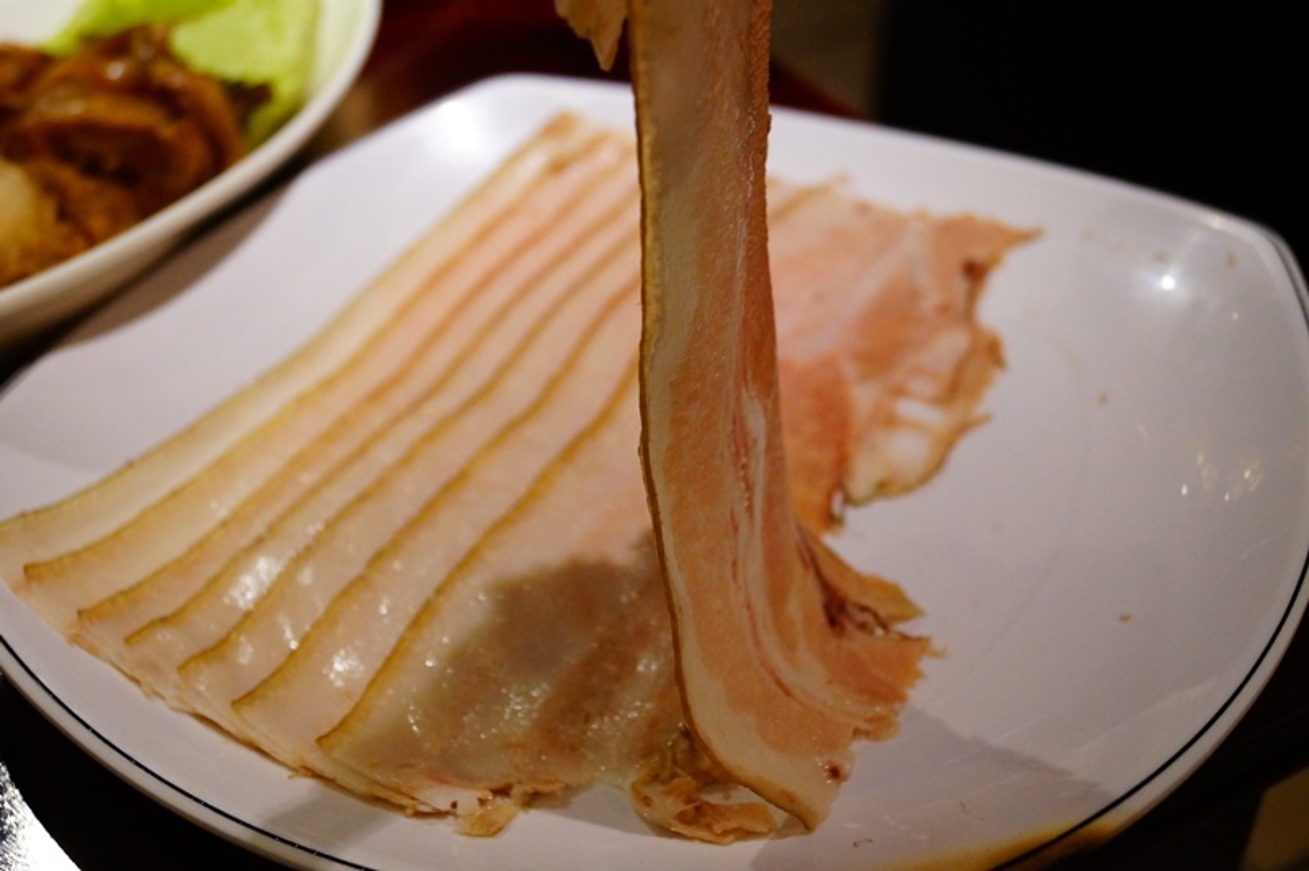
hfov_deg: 43.6
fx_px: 1635
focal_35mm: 45
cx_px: 654
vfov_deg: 29.8
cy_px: 436
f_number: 5.6
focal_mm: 30
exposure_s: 1/60
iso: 1600
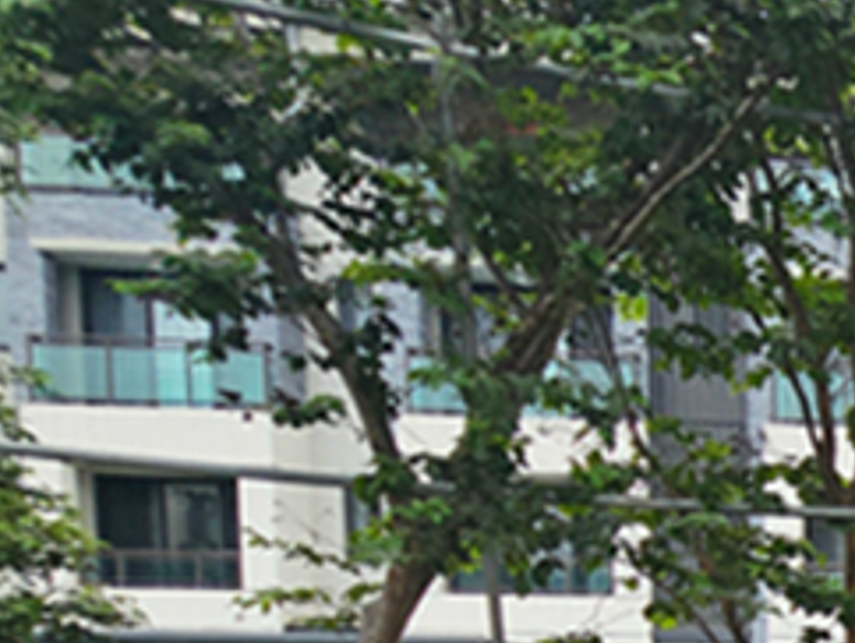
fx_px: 1360
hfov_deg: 22.2
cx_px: 1512
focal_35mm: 55
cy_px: 912
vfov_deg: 22.7
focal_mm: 2.2
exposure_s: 1/1173
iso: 50
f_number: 2.2
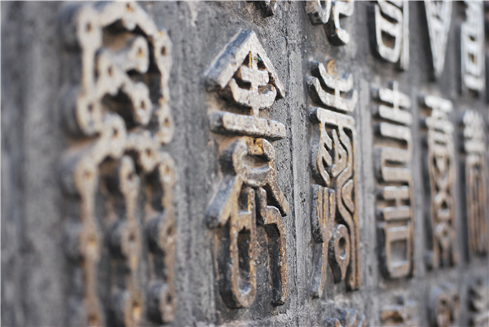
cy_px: 164
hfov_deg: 24.6
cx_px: 244
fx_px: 1121
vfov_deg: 16.6
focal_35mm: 82
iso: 200
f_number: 5.6
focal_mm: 55
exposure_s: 1/125
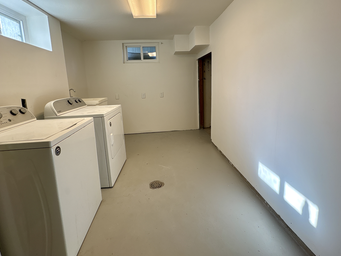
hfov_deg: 91.0
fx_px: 167
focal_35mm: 17
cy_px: 108
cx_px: 174
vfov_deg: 74.2
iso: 80
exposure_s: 1/120
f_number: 2.2
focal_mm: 2.22
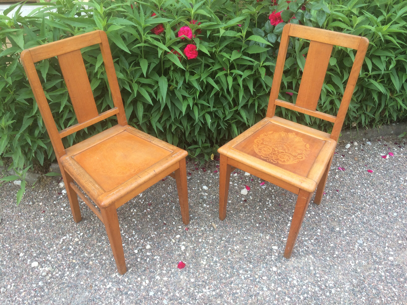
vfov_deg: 48.2
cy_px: 152
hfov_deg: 61.7
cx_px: 204
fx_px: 341
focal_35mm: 29
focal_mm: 4.15
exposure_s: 1/100
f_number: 2.2
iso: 50
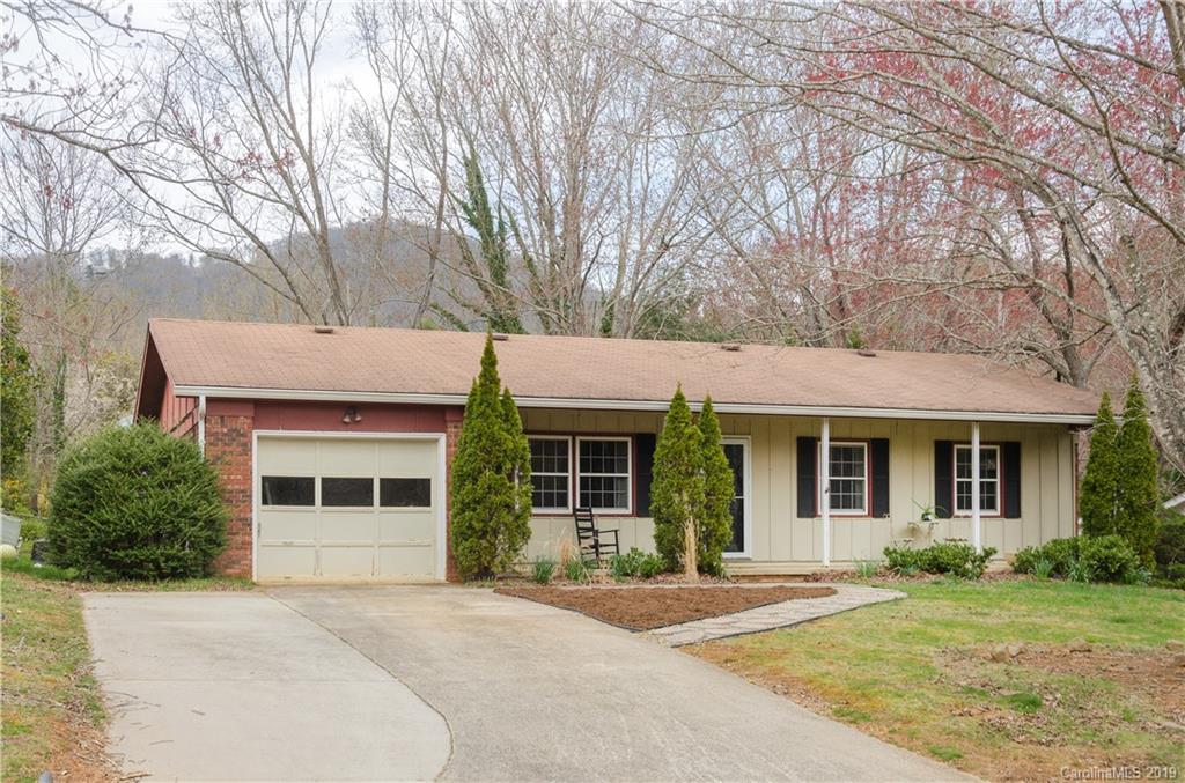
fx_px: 1379
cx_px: 592
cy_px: 392
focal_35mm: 42
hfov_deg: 46.5
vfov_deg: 31.7
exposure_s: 1/320
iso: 200
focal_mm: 28
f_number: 8
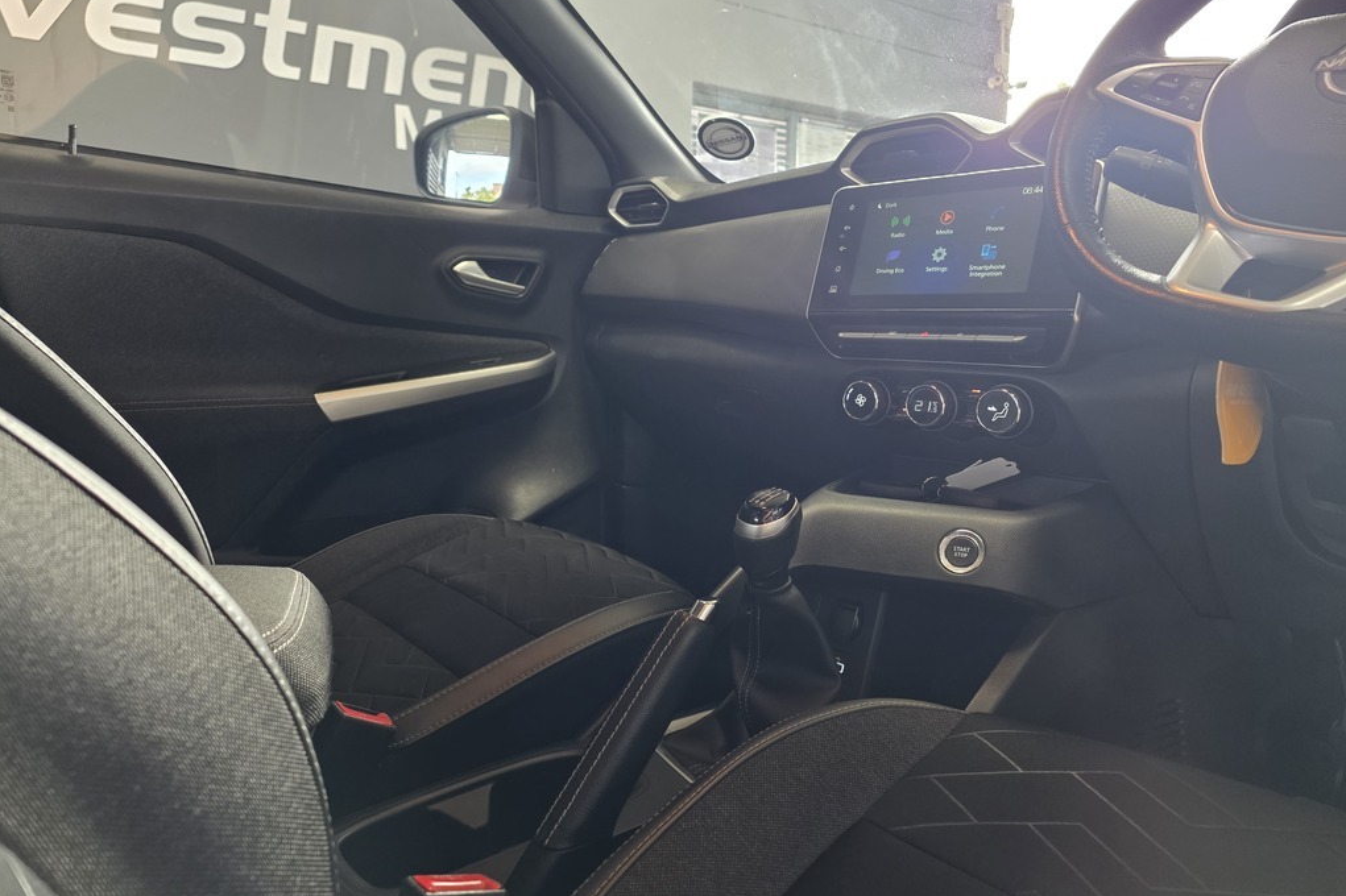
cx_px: 672
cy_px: 414
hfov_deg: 73.8
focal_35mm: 24
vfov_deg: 53.0
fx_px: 897
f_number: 1.7
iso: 320
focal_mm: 6.25
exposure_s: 1/100
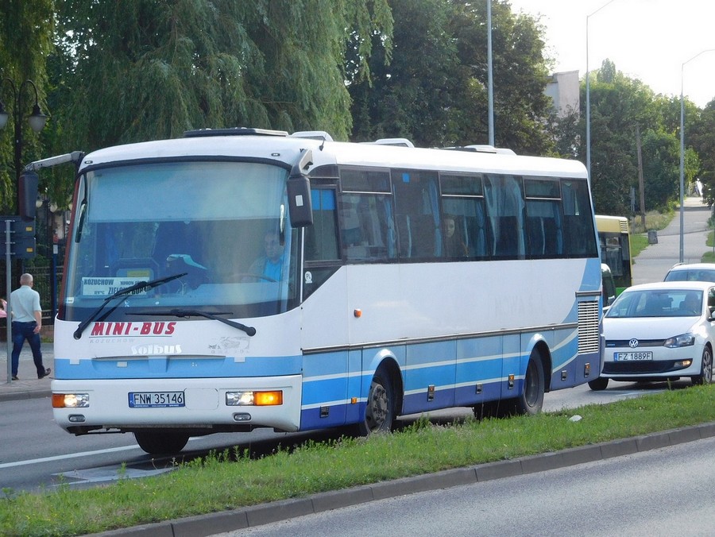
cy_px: 268
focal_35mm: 125
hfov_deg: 15.8
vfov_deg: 11.9
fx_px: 2583
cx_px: 358
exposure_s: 1/250
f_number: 5
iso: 200
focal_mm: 22.3
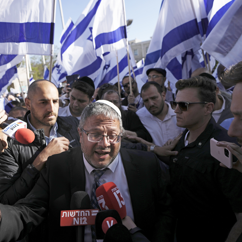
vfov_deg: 64.9
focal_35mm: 24
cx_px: 101
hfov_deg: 64.6
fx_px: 190
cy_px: 110
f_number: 2.8
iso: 100
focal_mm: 17
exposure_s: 1/1600
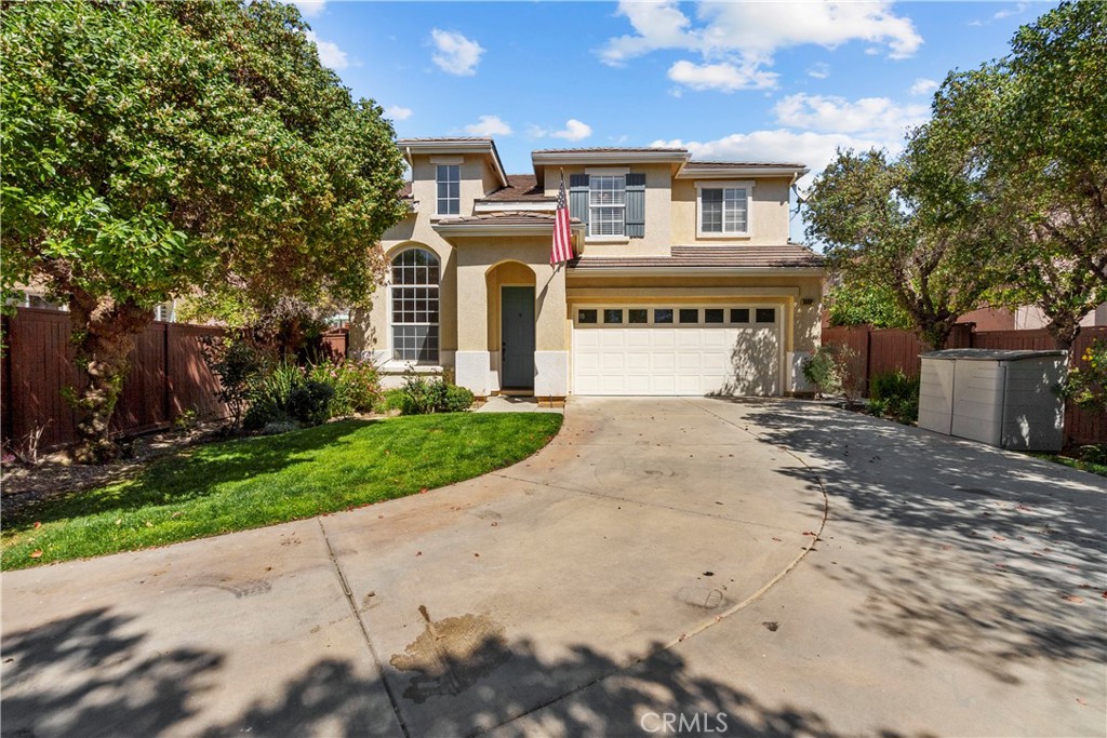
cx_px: 554
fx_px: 492
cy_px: 369
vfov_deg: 73.8
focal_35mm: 16
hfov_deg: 96.7
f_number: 8
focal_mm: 16
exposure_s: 1/3200
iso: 640
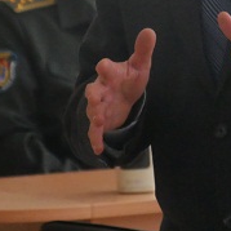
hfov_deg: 3.0
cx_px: 292
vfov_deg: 3.0
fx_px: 4341
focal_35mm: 575
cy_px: -28
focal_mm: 97
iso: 3200
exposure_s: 1/100
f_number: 5.4
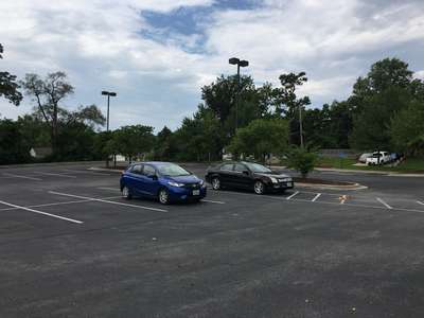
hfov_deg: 61.7
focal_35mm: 29
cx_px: 212
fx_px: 355
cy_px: 159
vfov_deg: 48.2
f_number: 2.2
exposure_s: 1/1972
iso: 25
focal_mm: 4.15
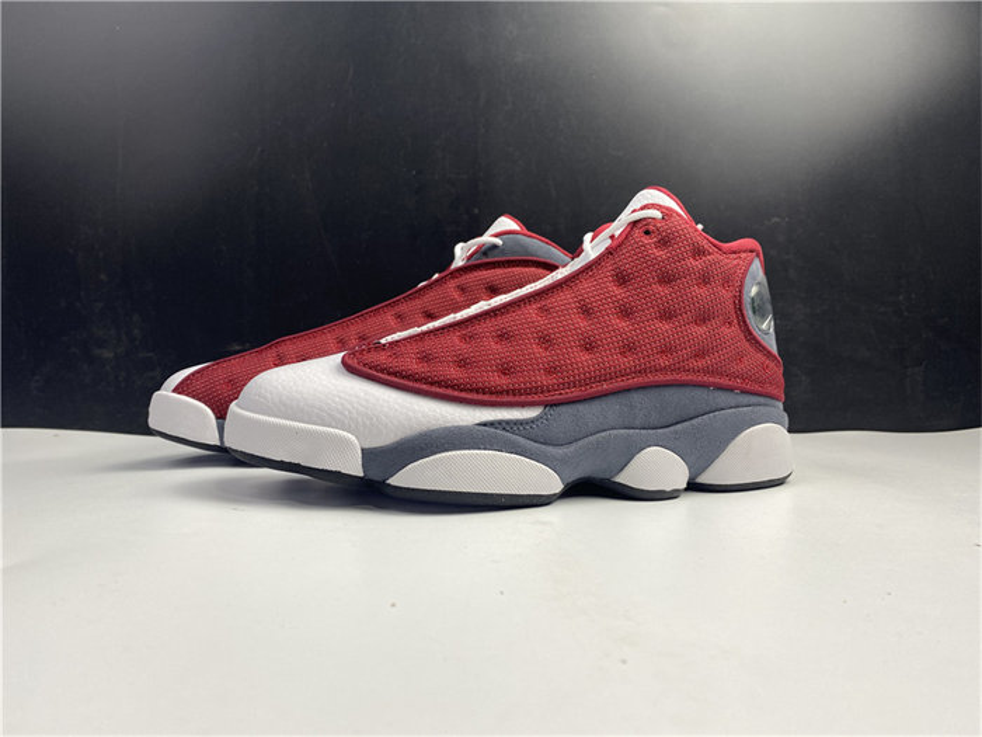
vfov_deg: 53.1
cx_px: 491
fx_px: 738
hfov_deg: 67.3
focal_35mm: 26
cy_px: 368
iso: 50
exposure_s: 1/100
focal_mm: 4.25
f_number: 1.8
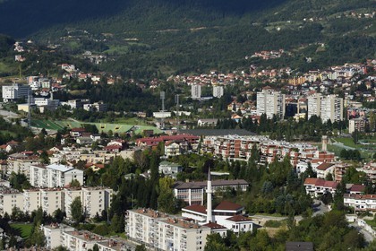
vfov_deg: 11.8
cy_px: 126
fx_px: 1211
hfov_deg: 17.6
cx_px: 188
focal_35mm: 116
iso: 200
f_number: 13
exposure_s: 1/320
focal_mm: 116
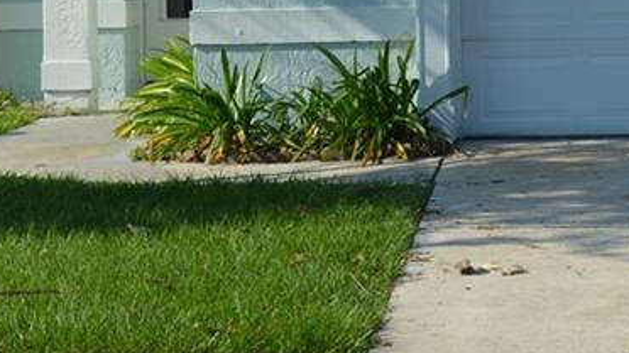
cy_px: -176
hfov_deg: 11.4
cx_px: 489
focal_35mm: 189
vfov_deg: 6.3
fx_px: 3151
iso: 100
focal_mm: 28
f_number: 8
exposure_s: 1/250
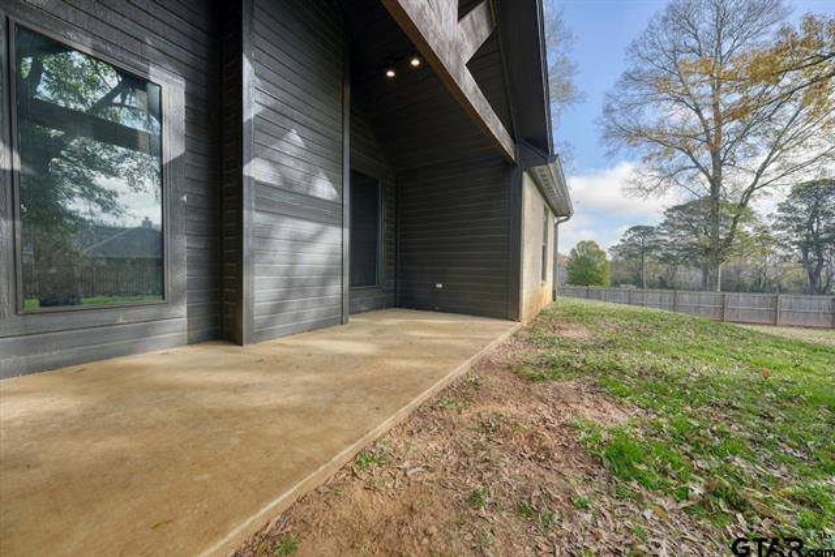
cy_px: 278
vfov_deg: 90.0
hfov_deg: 112.6
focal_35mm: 12
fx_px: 278
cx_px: 418
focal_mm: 12
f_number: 8
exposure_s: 1/100
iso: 640
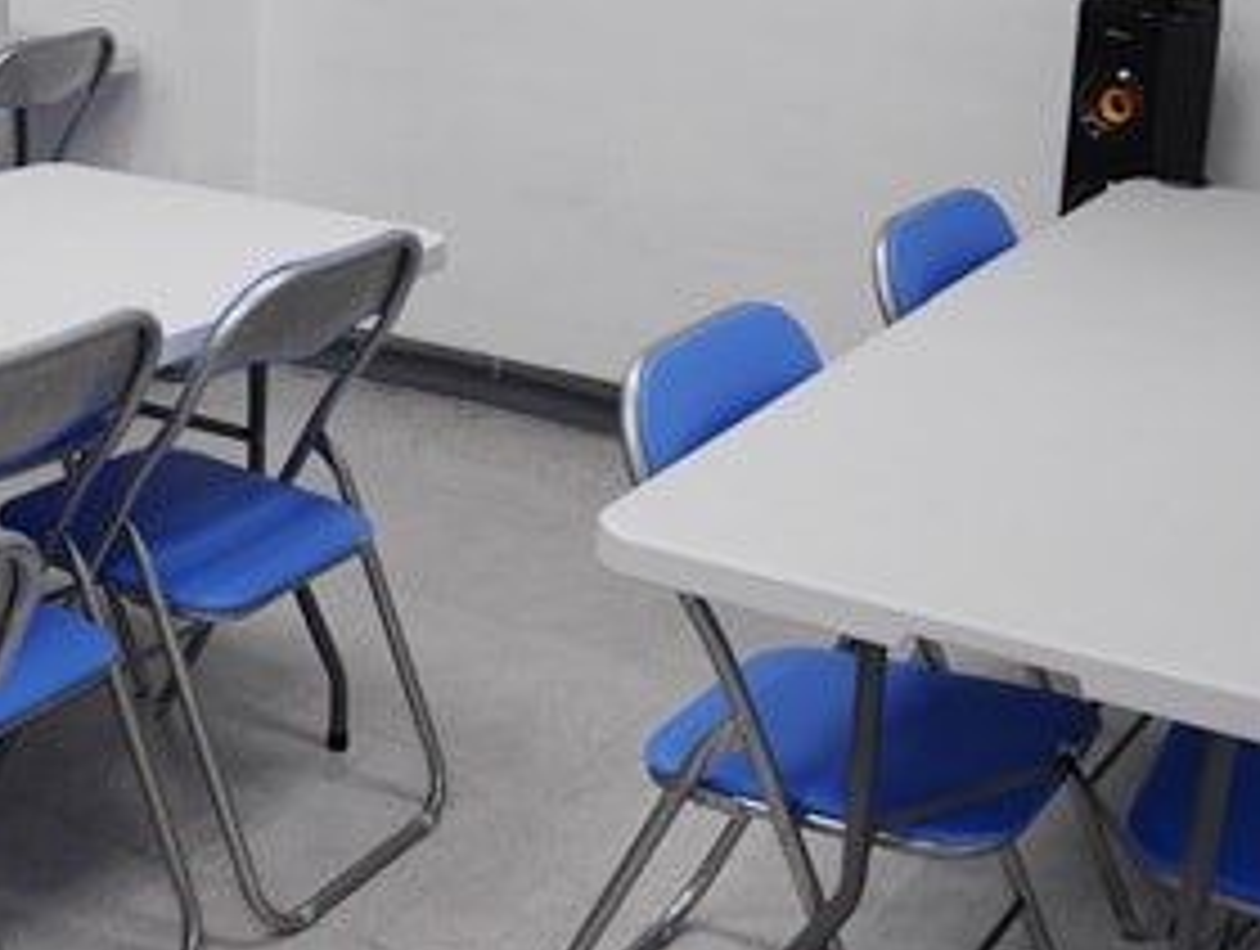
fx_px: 2078
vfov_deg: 25.6
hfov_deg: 32.9
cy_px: 293
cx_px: 266
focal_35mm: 57
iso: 250
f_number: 3.5
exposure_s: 1/60
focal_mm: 12
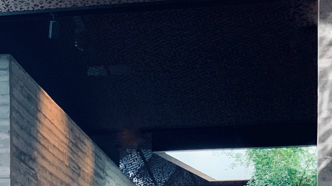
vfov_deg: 7.5
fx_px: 1356
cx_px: 214
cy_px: 395
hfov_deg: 13.9
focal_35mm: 154
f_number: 2.4
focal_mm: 6
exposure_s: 1/122
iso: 100
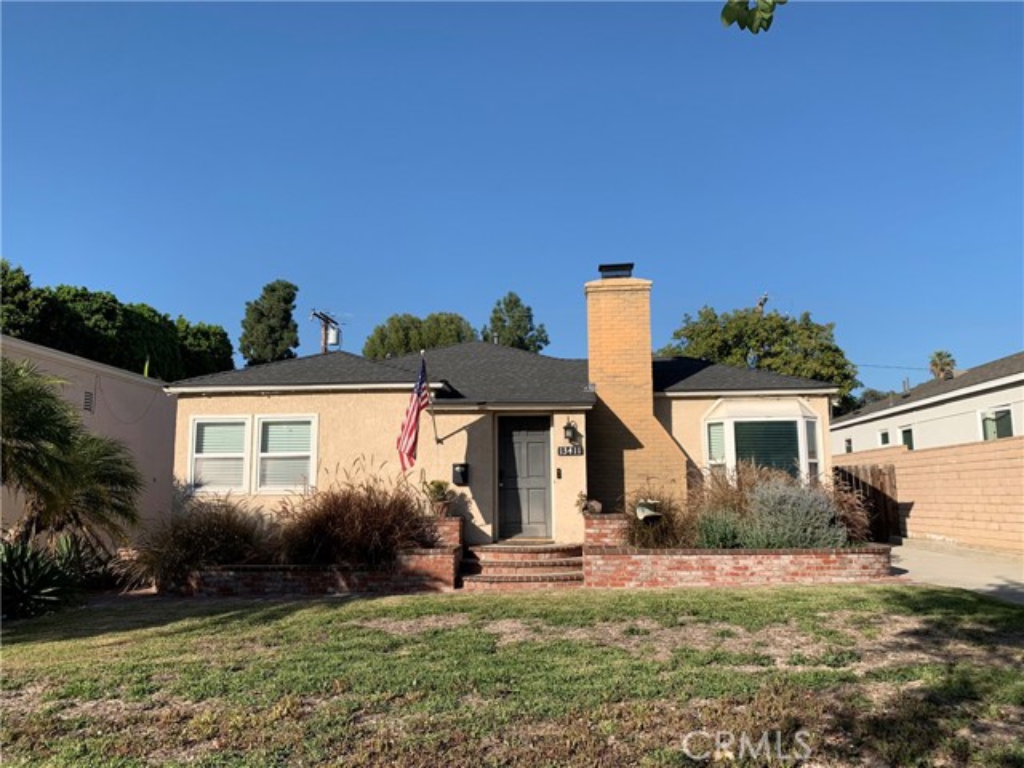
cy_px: 384
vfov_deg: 53.1
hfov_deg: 67.3
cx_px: 512
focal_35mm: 26
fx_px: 769
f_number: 1.8
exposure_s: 1/2309
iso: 25
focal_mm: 4.25
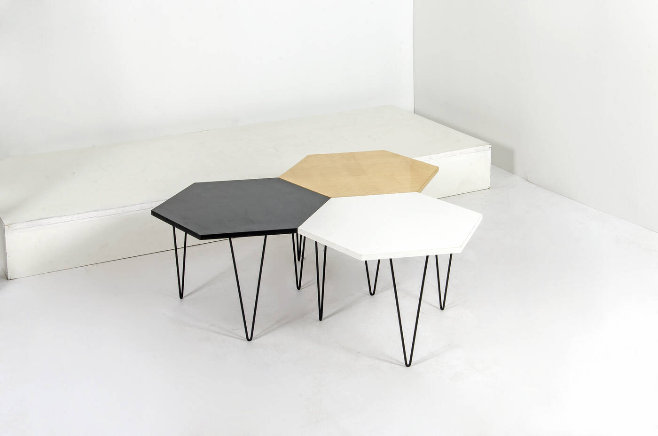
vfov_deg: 25.6
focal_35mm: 52
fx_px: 958
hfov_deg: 37.9
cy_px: 218
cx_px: 329
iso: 100
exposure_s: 1/200
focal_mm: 35
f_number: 18
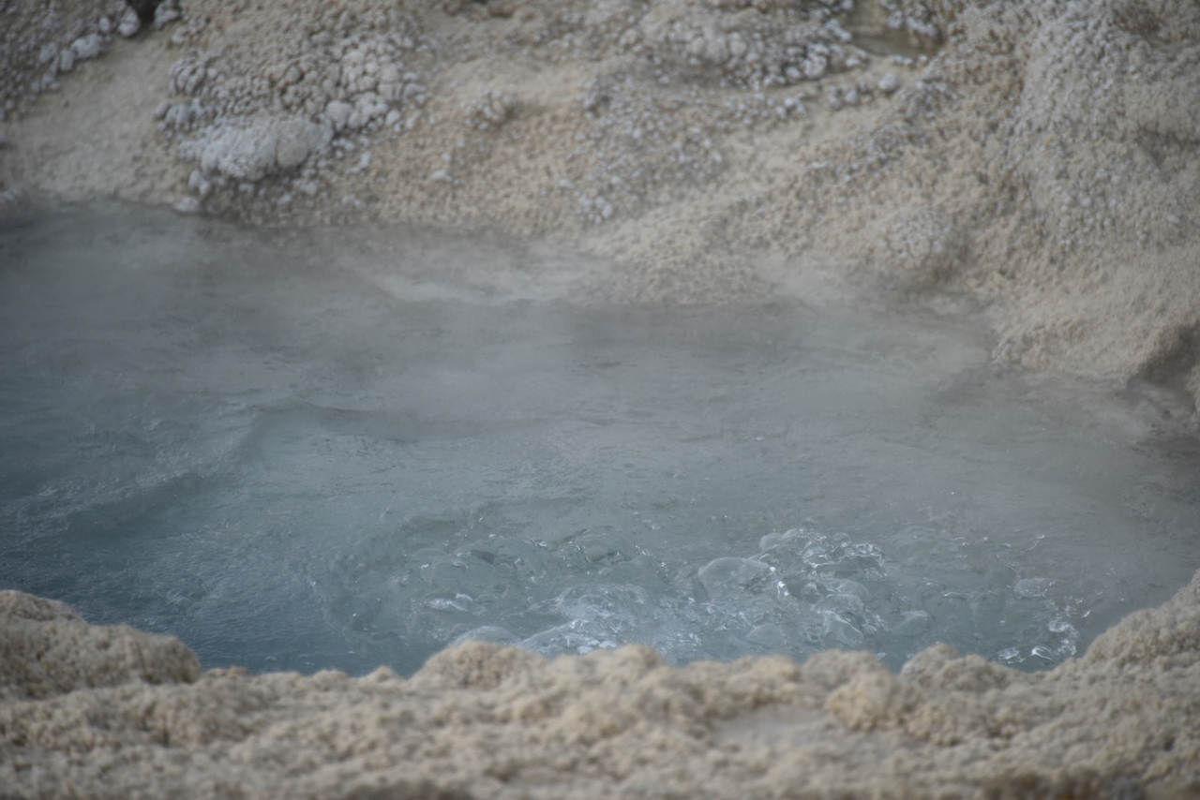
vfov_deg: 4.6
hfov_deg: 6.9
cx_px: 600
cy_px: 400
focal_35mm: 300
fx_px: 10002
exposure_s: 1/640
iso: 1100
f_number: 5.6
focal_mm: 300
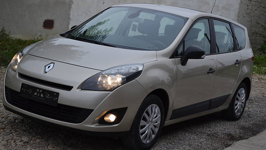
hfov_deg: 31.4
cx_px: 132
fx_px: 473
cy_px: 70
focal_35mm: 67
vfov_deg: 18.0
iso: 140
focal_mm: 42
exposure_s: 1/125
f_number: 5.6
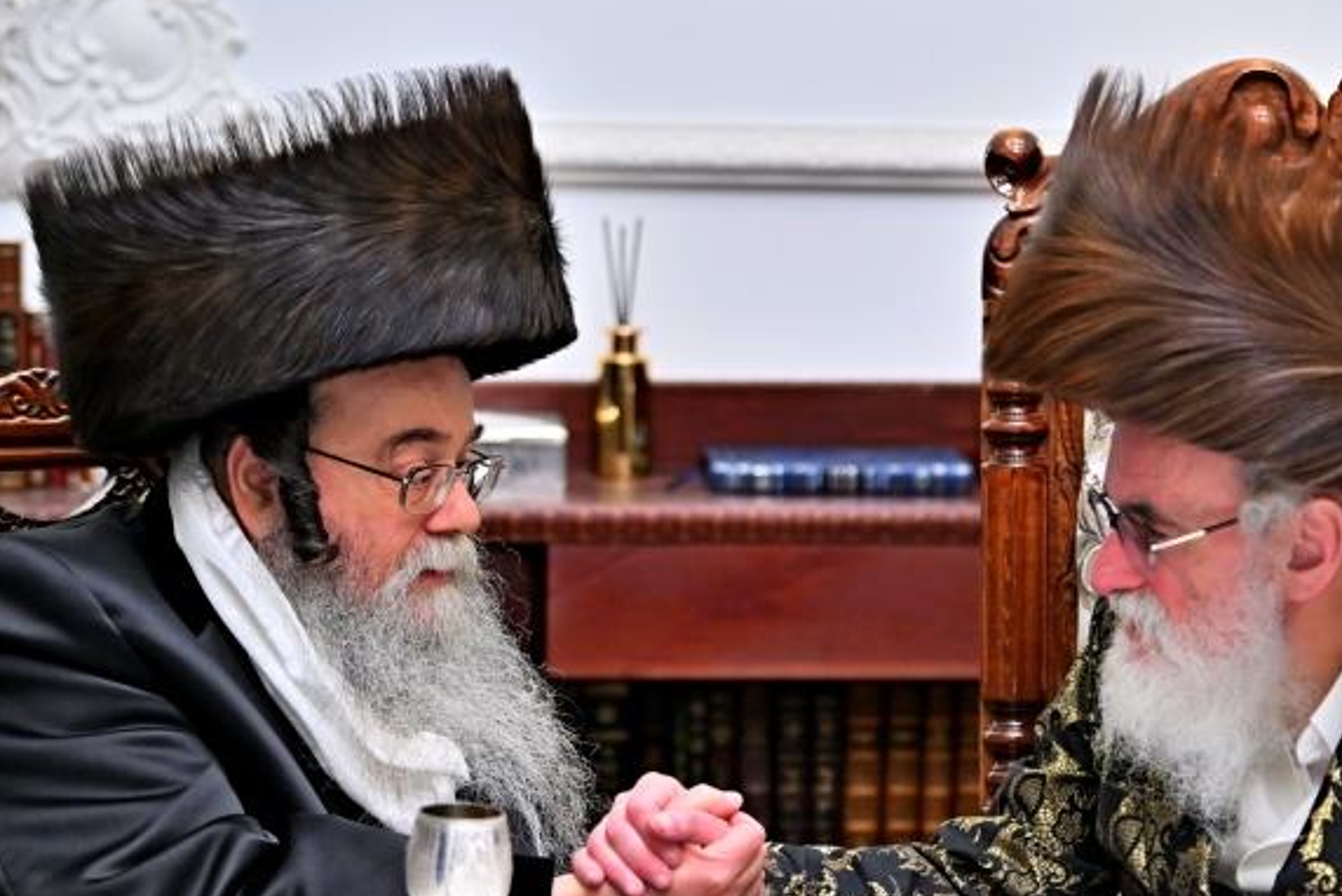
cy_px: 470
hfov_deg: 12.7
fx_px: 6004
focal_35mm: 161
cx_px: 896
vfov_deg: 8.5
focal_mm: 90
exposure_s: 1/500
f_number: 2.8
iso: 800
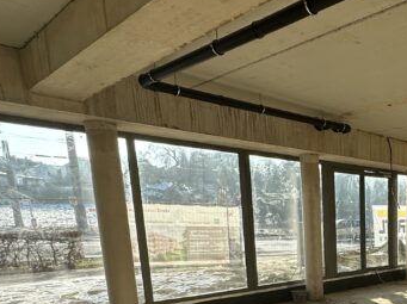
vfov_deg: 34.8
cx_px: 366
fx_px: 435
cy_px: 309
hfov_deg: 45.5
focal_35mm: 37
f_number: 2.2
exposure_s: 1/647
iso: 40
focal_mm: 2.22
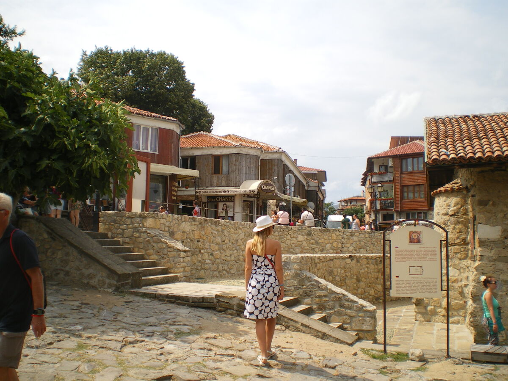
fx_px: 528
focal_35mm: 36
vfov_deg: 39.7
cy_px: 190
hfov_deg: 51.4
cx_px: 254
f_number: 4.6
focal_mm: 6.3
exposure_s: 1/500
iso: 50
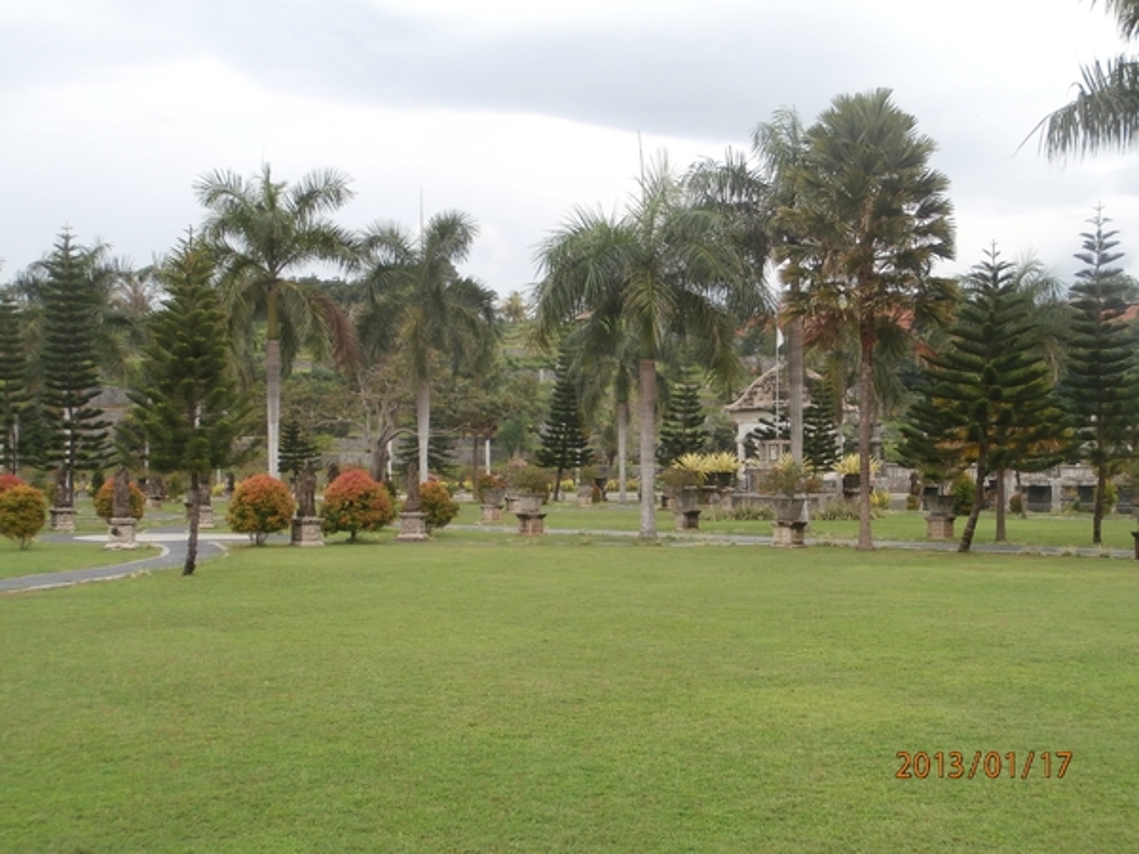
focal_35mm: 47
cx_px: 570
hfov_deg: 40.4
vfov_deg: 30.9
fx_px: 1546
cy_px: 427
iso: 100
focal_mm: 8.29
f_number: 4.2
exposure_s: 1/320
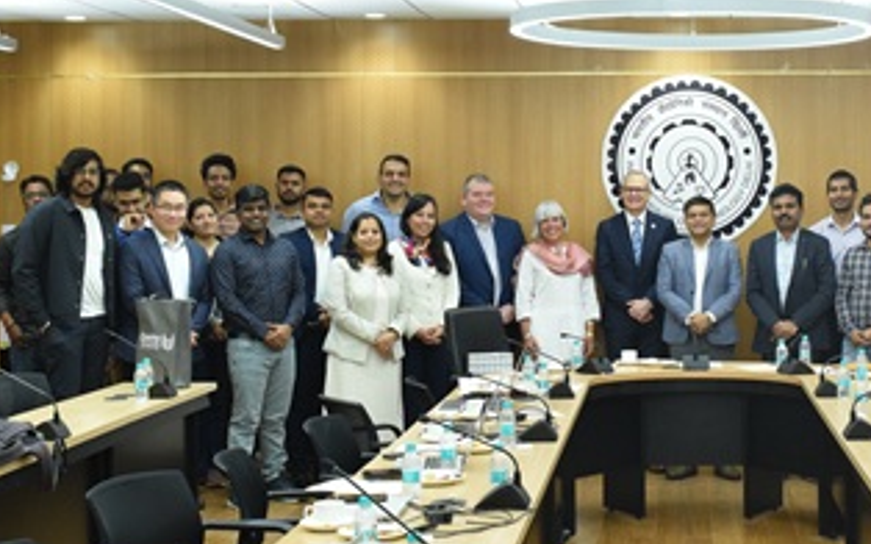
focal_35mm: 73
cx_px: 646
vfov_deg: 17.8
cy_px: 243
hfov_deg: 27.9
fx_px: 1732
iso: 2500
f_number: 10
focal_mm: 30
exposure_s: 1/40
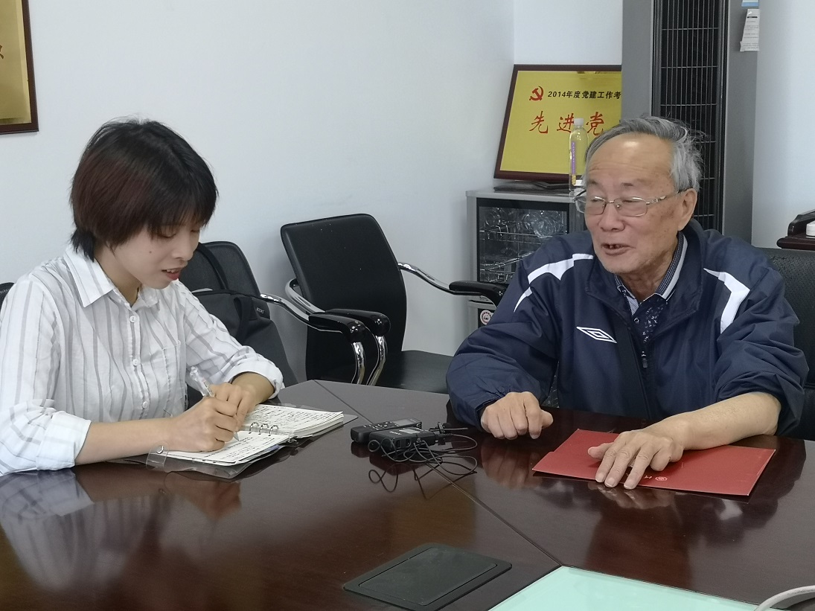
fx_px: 1342
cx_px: 408
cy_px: 306
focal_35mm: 57
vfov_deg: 25.7
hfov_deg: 33.8
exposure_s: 1/50
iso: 200
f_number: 1.8
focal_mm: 3.95
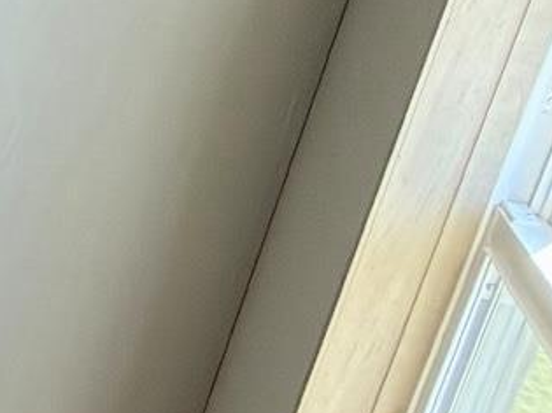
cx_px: -762
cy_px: 102
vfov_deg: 16.1
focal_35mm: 91
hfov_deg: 14.5
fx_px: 1451
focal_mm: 2.22
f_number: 2.2
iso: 80
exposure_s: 1/60
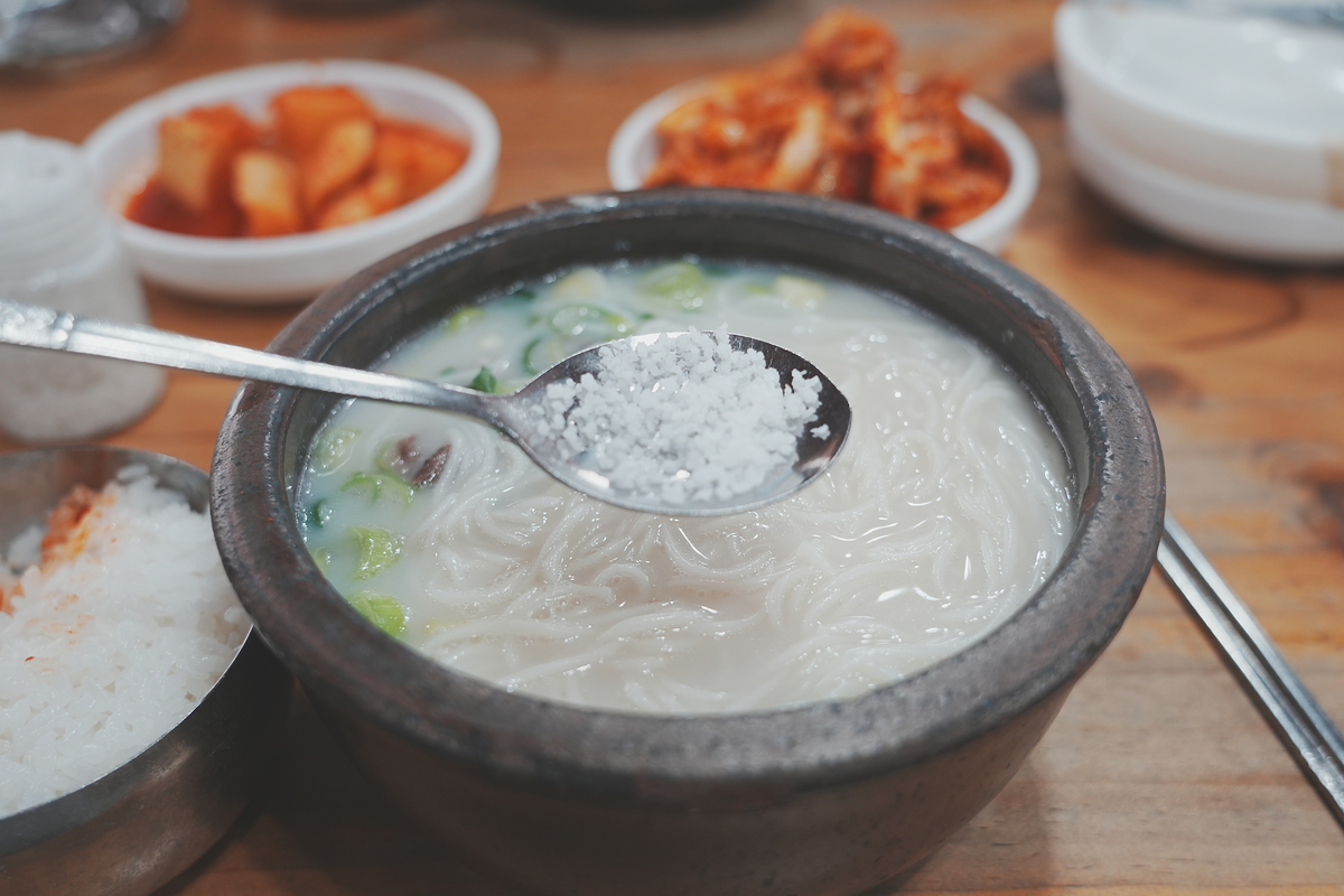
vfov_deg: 37.9
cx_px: 672
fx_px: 1307
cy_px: 448
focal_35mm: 35
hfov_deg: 54.4
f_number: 4.5
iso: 500
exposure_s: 1/40
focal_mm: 35
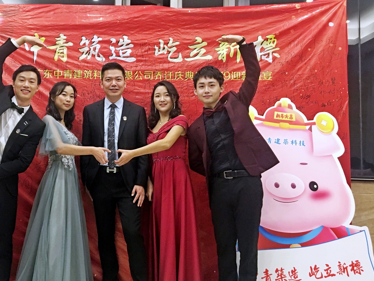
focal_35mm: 42
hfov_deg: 43.8
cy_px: 125
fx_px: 454
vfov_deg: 34.3
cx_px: 109
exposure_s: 1/33
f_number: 2.2
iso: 160
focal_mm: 4.15
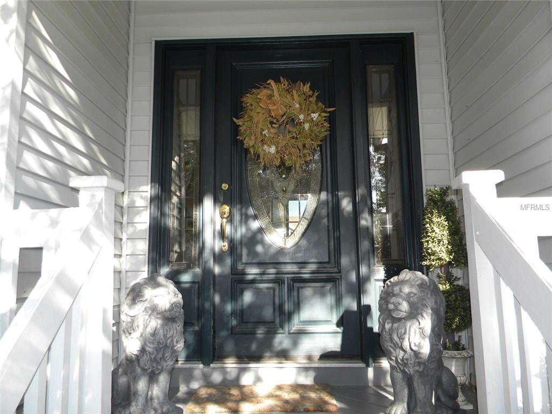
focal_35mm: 28
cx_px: 276
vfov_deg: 49.7
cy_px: 207
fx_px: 446
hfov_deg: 63.5
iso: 80
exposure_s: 1/129
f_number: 3.5
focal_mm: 5
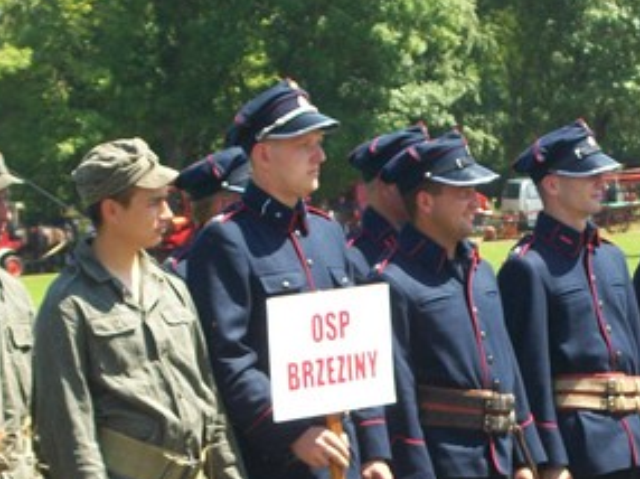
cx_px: 432
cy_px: 403
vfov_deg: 7.6
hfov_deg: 10.1
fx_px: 3602
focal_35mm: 195
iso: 64
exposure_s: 1/200
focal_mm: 14.3
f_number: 4.3
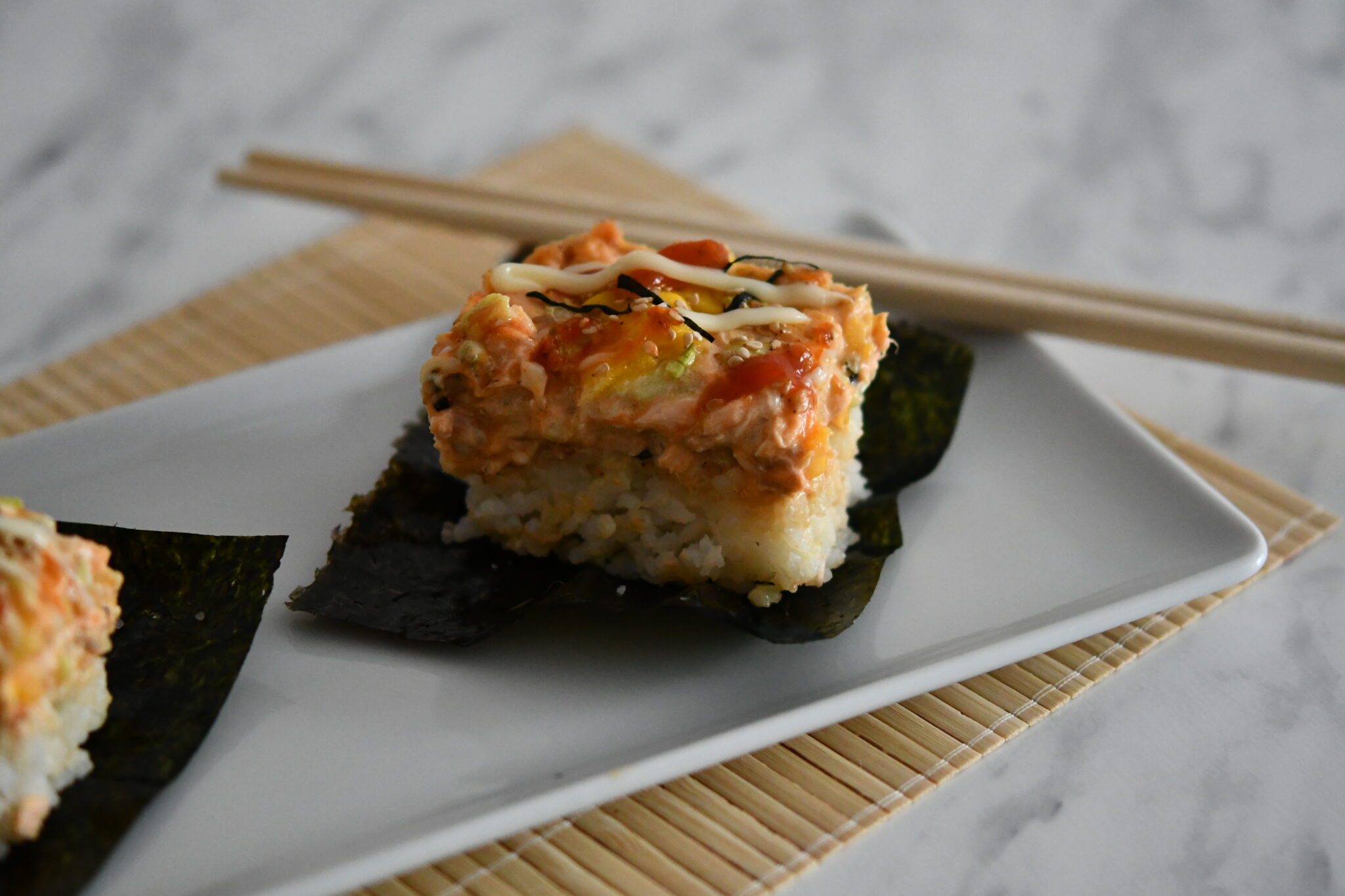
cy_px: 448
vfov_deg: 15.2
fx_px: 3362
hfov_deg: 22.6
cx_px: 672
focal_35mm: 90
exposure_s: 1/250
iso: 3200
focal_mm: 60
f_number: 3
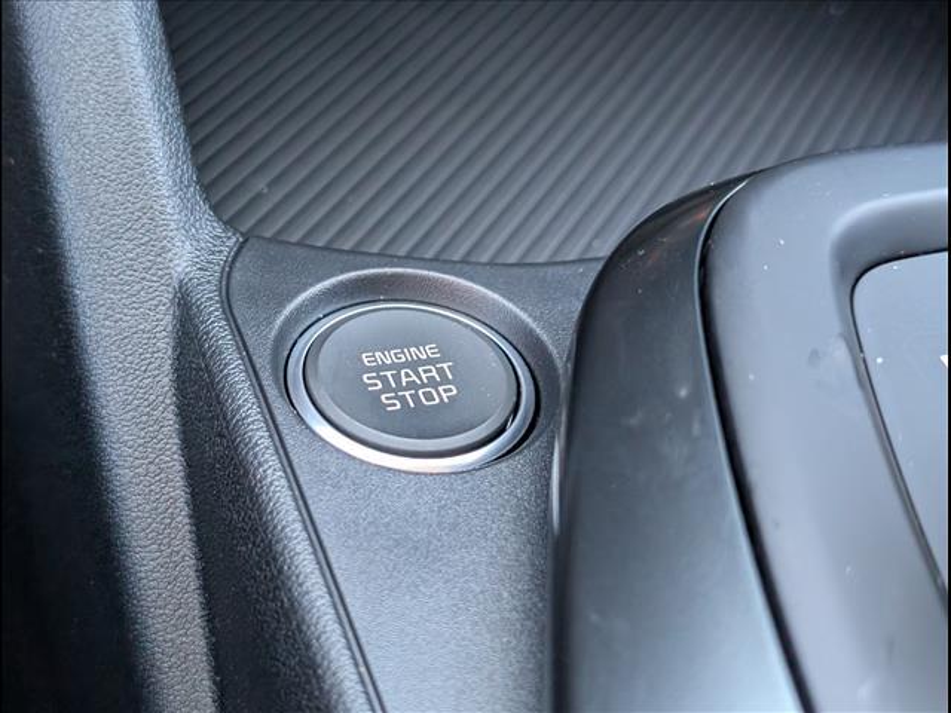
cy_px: 356
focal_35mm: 49
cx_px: 476
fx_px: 1346
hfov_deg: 38.9
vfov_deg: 29.7
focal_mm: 6.9
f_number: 1.68
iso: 813
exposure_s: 1/250
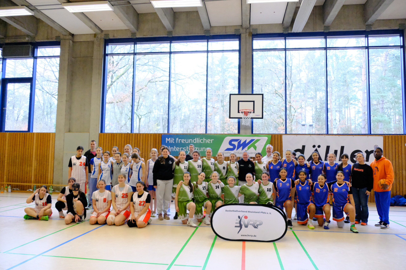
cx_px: 203
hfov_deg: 65.5
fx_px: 316
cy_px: 135
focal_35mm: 28
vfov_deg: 46.4
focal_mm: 18.5
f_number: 3.5
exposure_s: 1/1000
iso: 12800
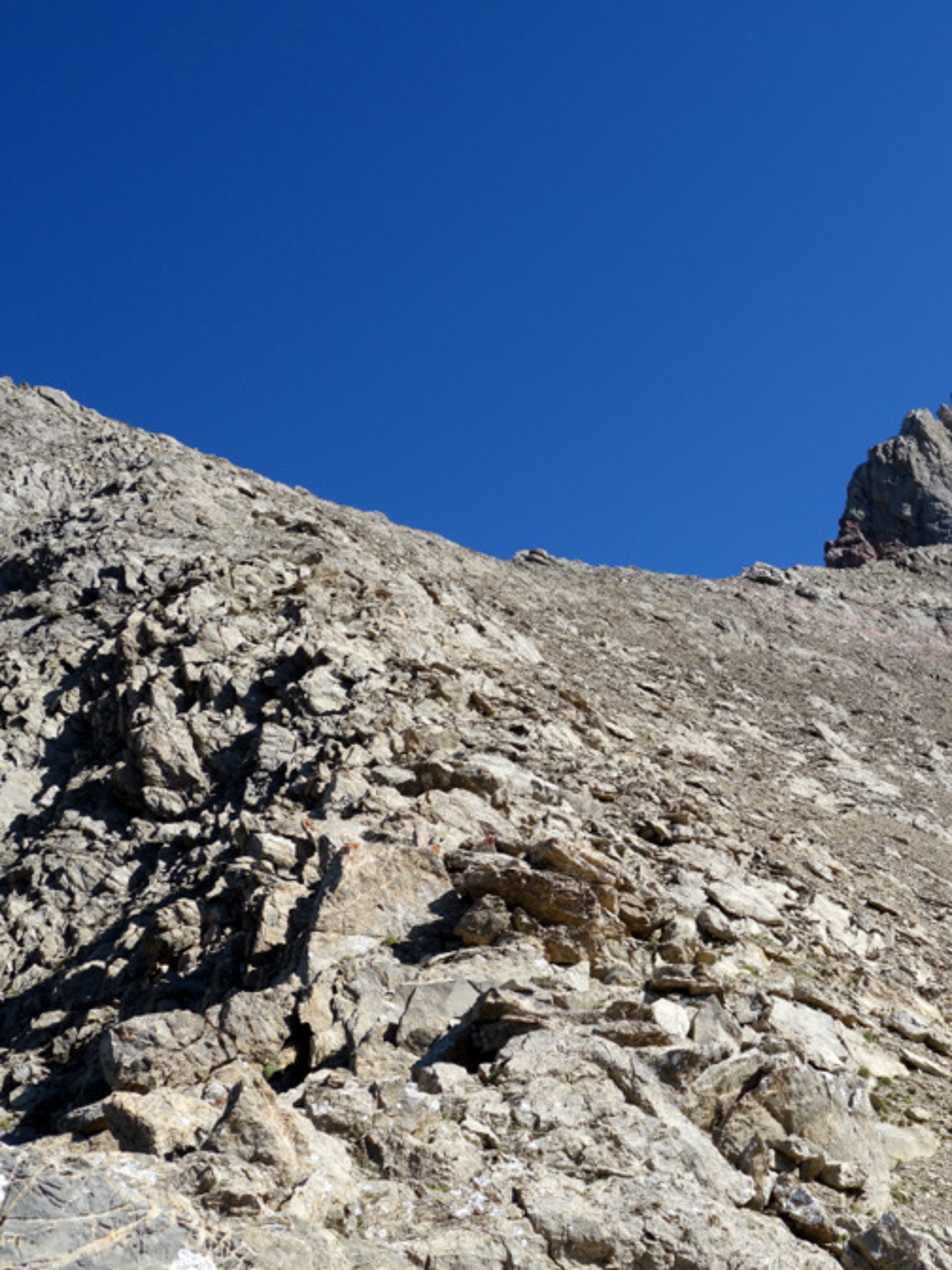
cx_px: 754
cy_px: 628
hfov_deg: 34.1
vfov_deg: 45.8
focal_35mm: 41
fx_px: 1503
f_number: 5.6
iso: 125
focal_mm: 10.4
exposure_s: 1/500
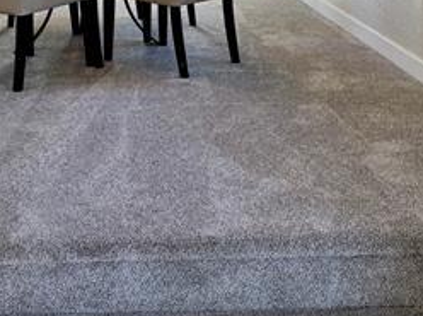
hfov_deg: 30.7
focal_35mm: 62
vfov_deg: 21.6
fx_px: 756
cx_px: 106
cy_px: -78
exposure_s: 1/120
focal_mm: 6.76
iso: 160
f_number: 1.78
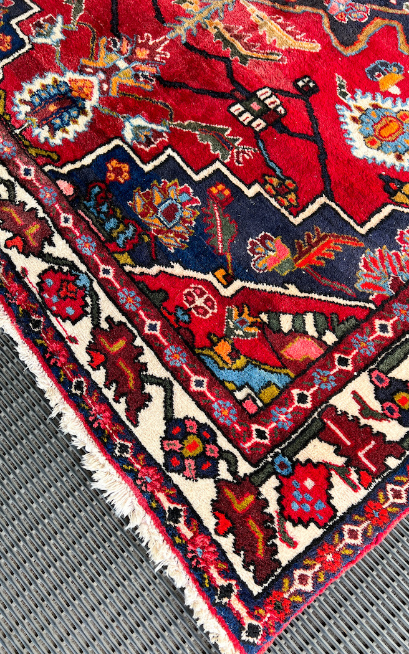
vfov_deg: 66.5
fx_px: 500
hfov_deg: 44.3
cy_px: 330
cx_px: 243
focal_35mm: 28
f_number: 1.5
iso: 50
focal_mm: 5.7
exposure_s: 1/300
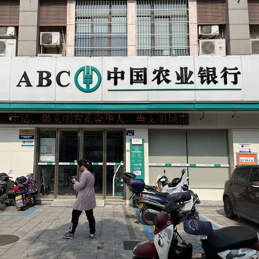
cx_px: 102
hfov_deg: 52.1
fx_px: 262
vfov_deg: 52.5
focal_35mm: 31
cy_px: 130
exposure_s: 1/6993
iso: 50
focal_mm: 5.7
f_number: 1.5
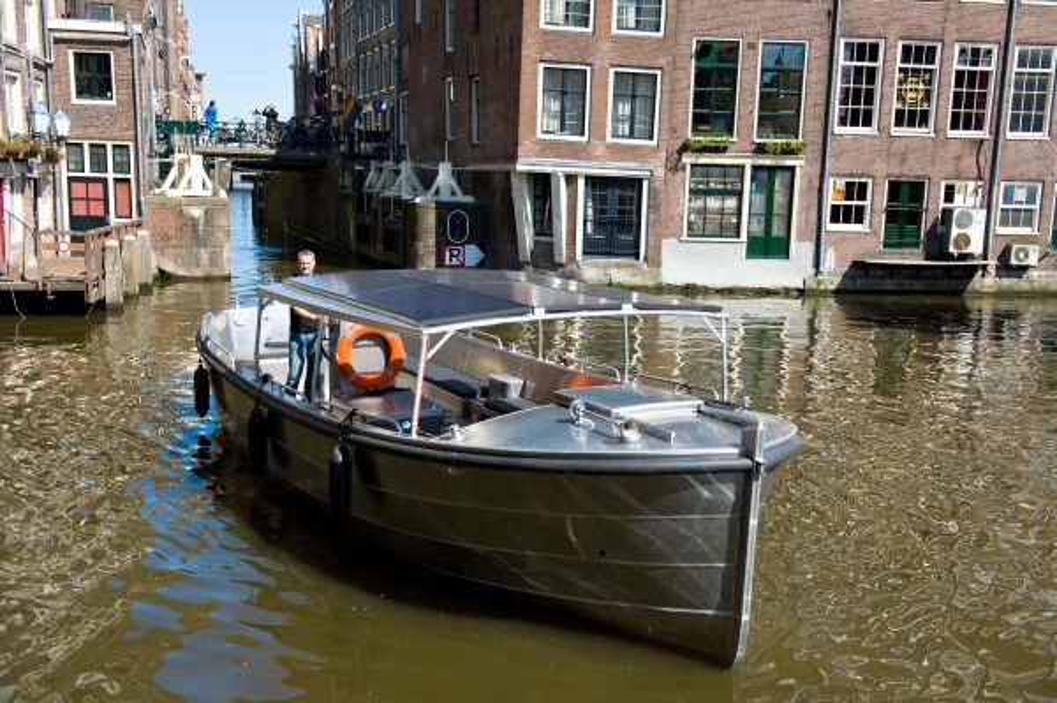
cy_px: 352
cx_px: 528
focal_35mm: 36
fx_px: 1056
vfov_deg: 36.8
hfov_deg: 53.2
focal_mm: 36
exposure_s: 1/1000
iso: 200
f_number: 5
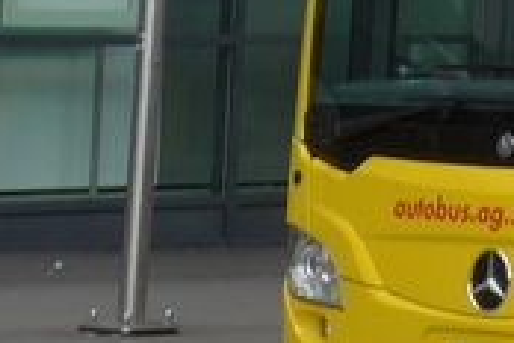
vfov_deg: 4.2
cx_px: 1483
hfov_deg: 6.1
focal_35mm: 316
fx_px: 4511
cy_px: -568
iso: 80
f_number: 2.8
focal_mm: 9
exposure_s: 1/400
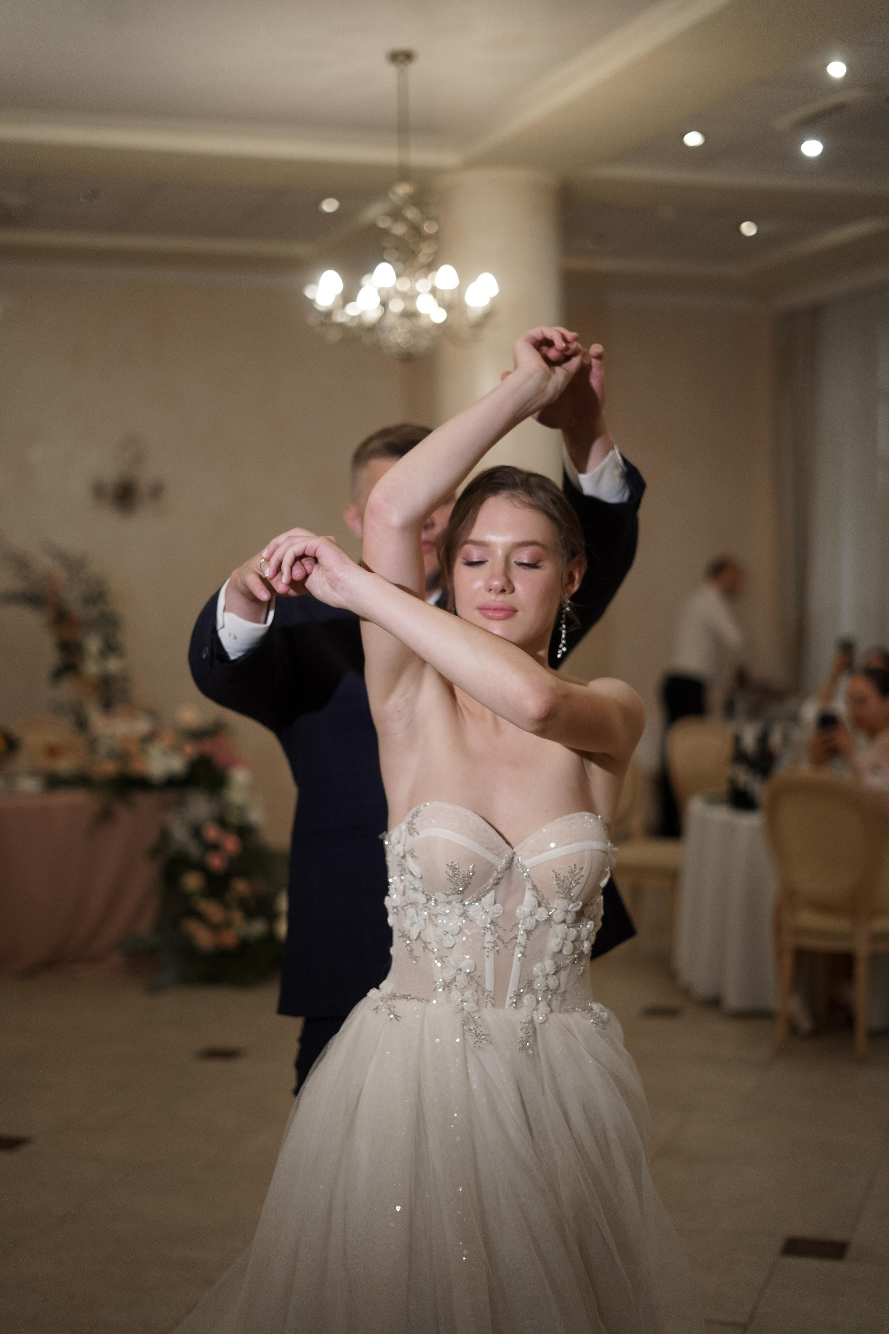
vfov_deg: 39.6
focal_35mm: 50
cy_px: 667
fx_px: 1852
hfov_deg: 27.0
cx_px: 444
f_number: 1.8
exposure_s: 1/800
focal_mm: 50
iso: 1000
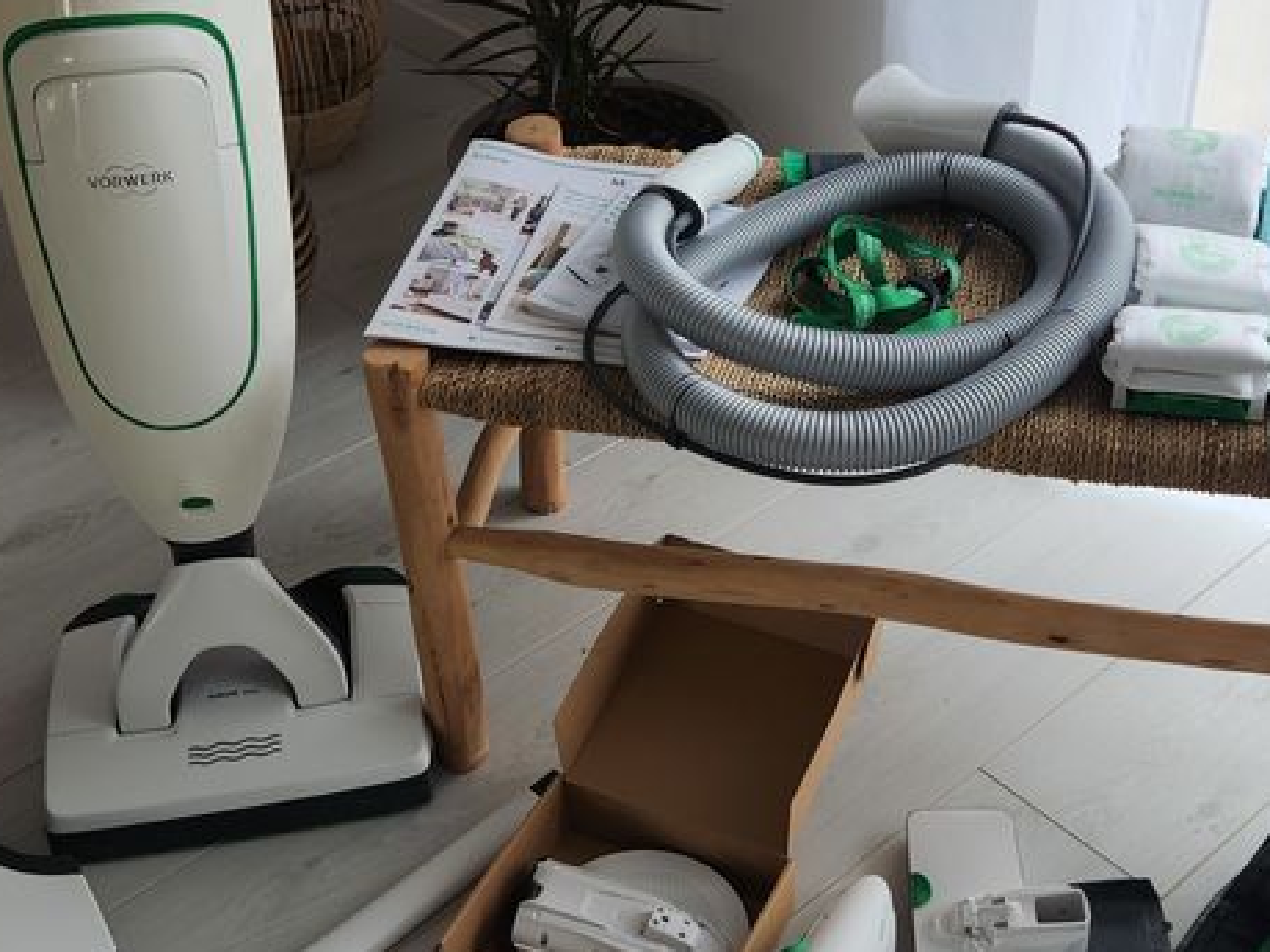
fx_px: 1834
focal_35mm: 50
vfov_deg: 29.0
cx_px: 721
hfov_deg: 38.1
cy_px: 364
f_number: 1.8
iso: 32
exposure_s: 1/120
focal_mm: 5.4
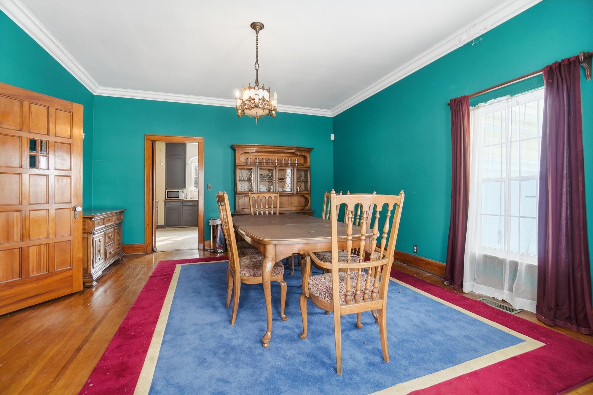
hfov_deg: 100.4
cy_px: 198
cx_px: 296
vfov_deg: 77.3
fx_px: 247
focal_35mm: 15
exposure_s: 1/125
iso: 100
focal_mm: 10
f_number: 4
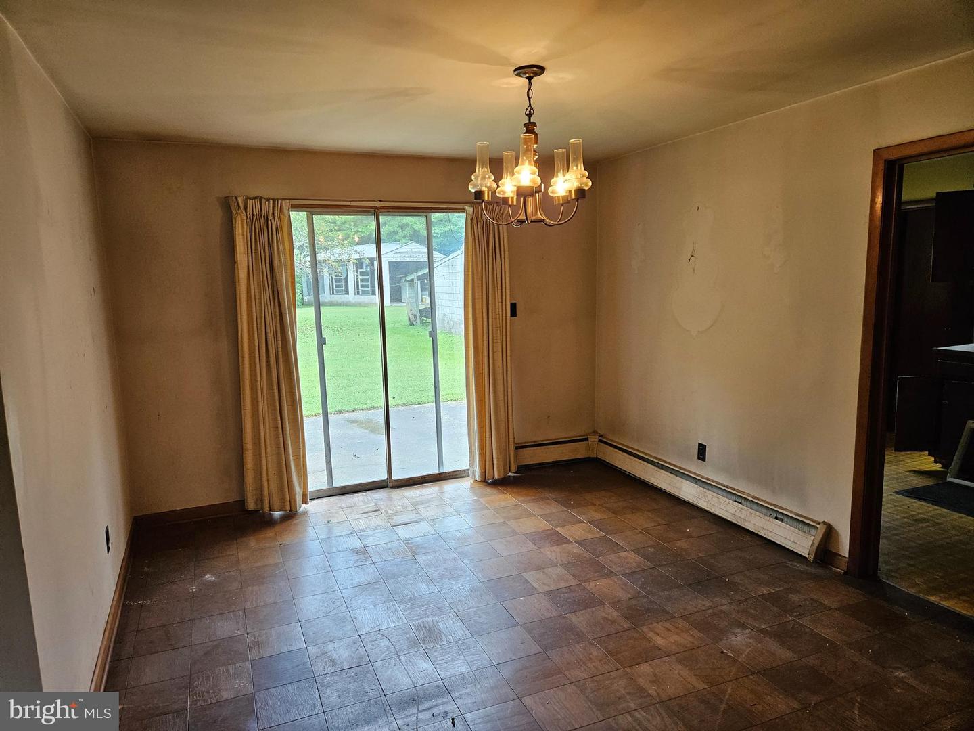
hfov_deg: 73.9
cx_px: 487
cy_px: 366
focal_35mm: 23
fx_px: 647
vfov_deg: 58.9
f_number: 1.8
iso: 200
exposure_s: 1/120
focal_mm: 5.4
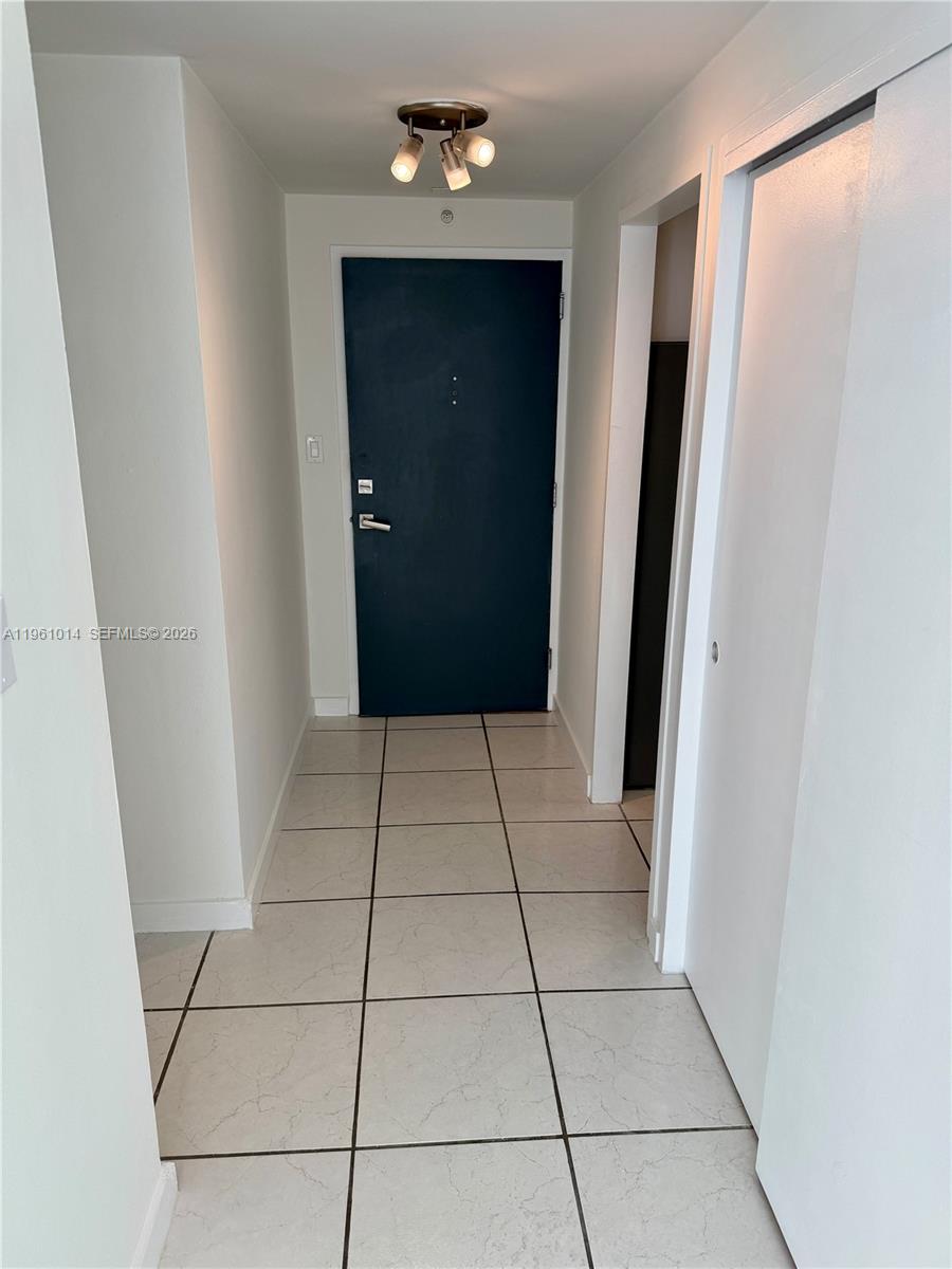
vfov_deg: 71.6
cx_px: 476
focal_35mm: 24
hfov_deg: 56.8
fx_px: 880
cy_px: 634
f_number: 1.78
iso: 64
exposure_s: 1/221
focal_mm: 6.76
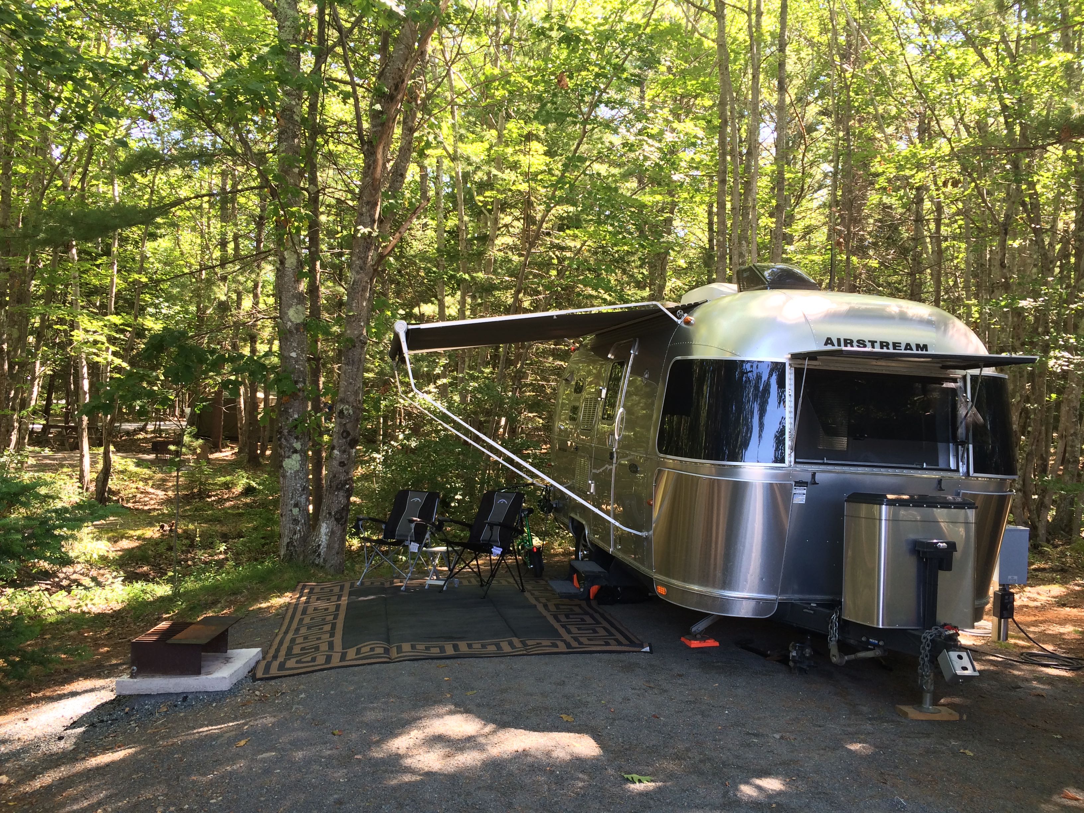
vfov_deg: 46.8
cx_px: 542
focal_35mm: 30
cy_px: 406
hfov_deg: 60.0
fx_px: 939
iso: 40
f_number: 2.2
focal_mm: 4.12
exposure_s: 1/40
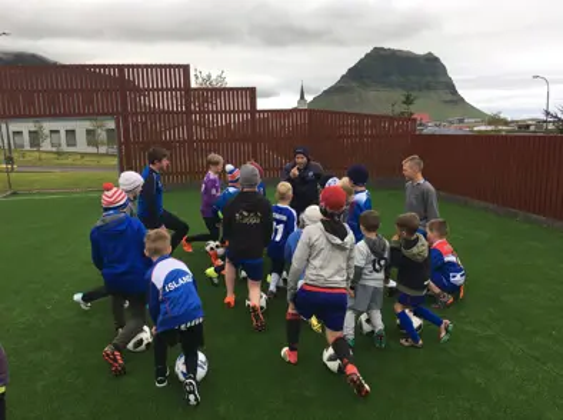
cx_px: 282
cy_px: 210
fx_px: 471
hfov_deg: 61.8
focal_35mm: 29
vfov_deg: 48.1
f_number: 2.2
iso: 25
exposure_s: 1/336
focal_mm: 4.15
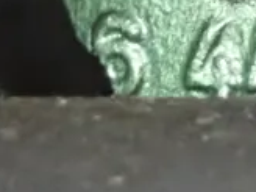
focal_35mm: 234
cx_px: 407
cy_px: -2
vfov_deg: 6.3
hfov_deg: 8.2
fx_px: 1731
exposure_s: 1/30
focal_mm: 11.09
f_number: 3.6
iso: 5000
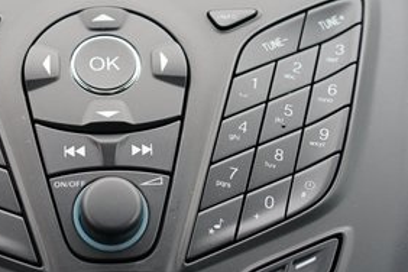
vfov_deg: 13.7
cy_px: 134
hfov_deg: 20.3
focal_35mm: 100
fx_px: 1133
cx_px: 117
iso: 400
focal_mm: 44
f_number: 4
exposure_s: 1/60
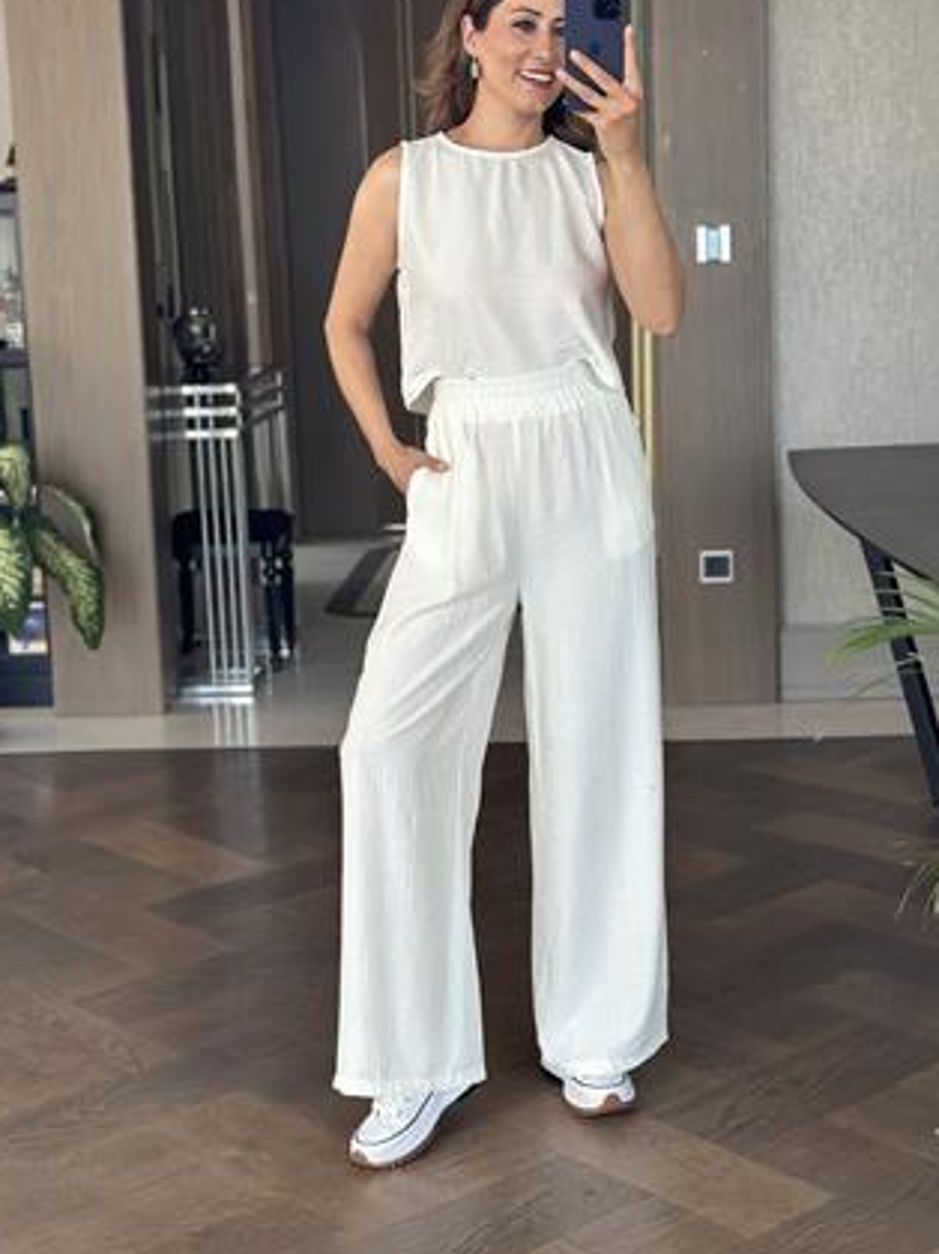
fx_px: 2099
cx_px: 481
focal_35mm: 58
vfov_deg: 33.2
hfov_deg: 25.2
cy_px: 545
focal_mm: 6.86
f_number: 1.78
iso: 125
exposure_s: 1/139
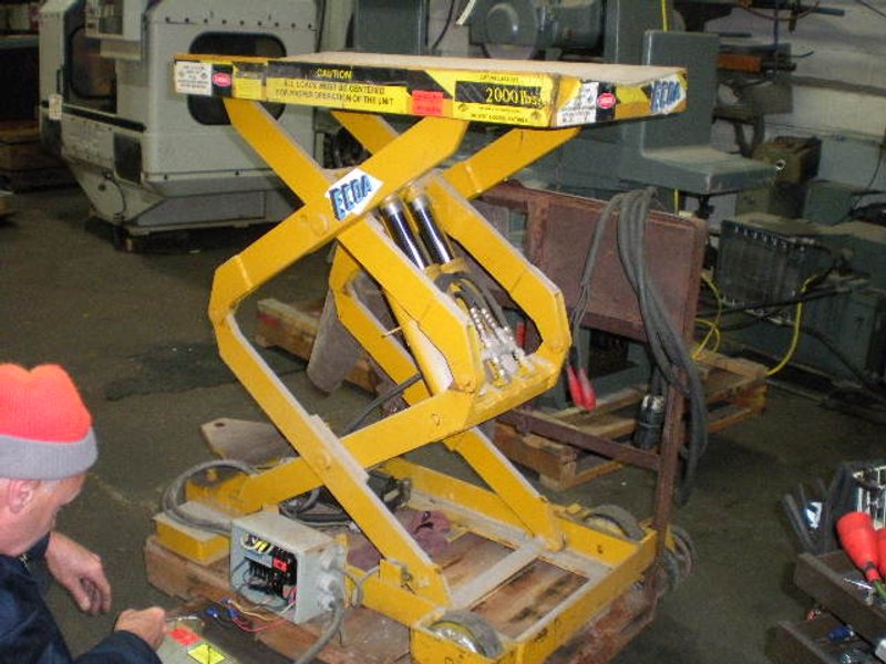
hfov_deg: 49.0
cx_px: 443
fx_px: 973
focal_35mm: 38
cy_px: 332
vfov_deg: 37.7
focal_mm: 6.3
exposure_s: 1/60
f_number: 3.1
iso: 475
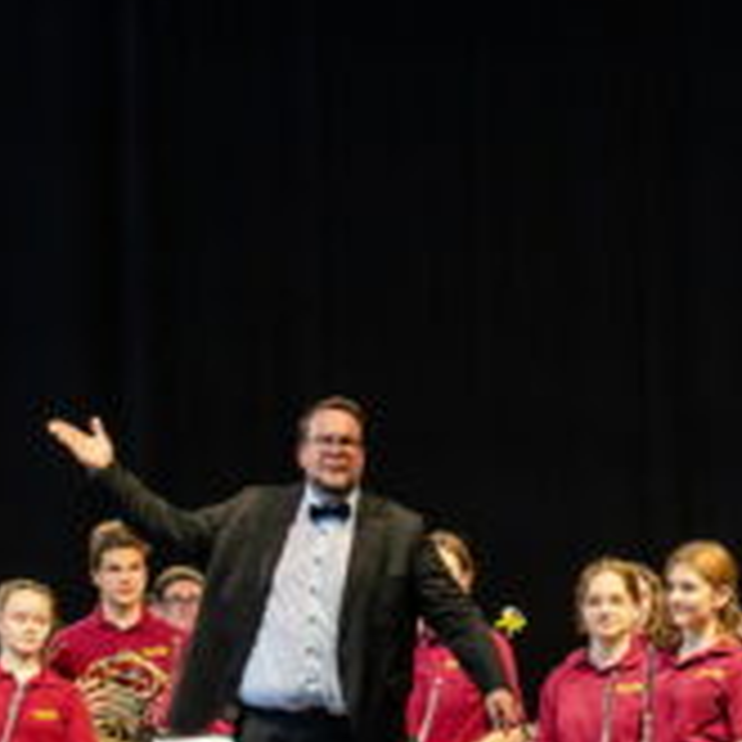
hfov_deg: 5.8
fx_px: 7300
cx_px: 49
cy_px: 679
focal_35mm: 301
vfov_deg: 5.8
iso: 800
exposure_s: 1/100
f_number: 4.5
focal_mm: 60
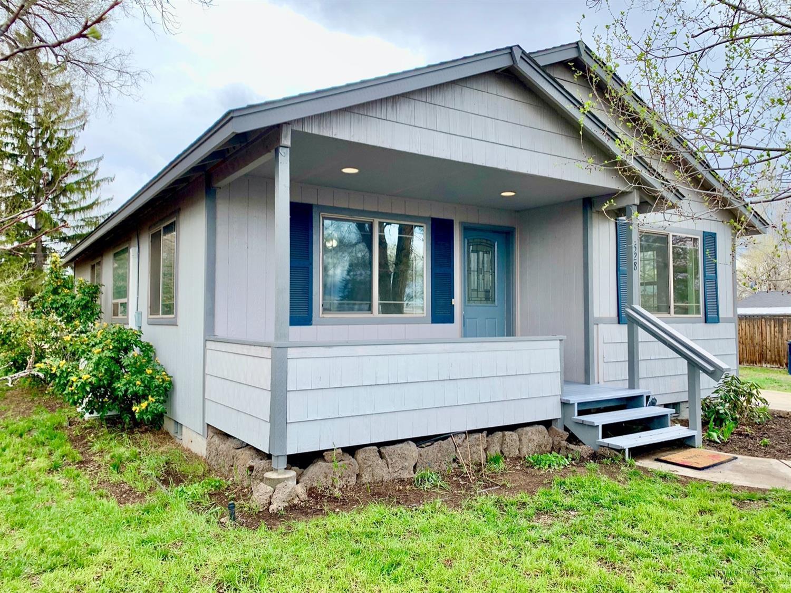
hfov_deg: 67.3
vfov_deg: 53.0
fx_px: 594
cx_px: 396
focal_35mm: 26
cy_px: 296
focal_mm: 4.25
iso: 25
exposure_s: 1/570
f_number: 1.8
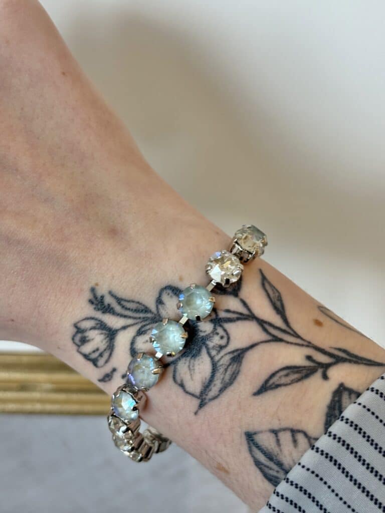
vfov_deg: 36.8
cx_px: 192
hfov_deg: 28.0
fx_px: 771
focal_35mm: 52
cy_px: 256
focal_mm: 5.96
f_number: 1.6
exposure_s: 1/50
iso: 25
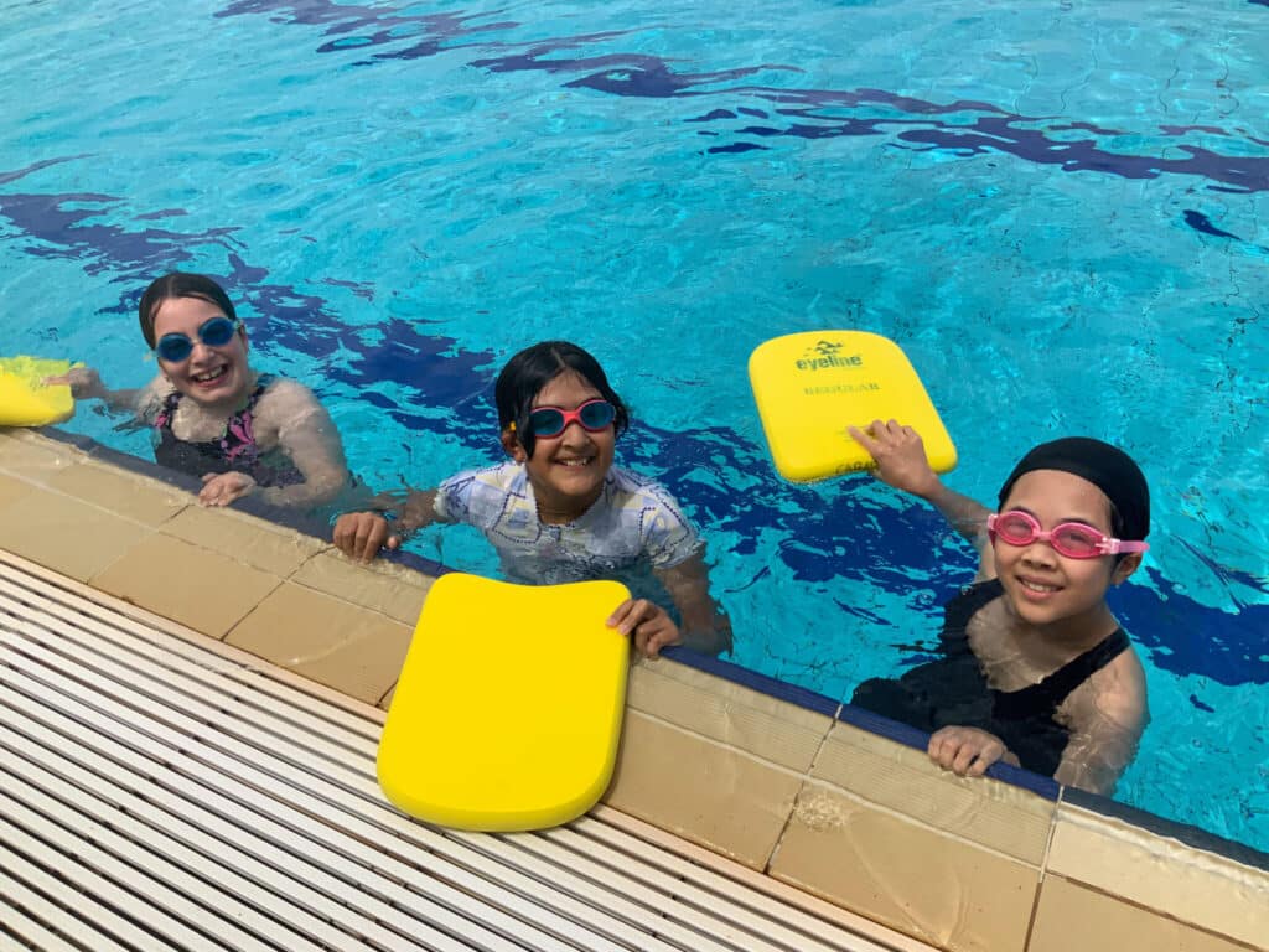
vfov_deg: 48.2
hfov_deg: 61.7
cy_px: 476
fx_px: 1063
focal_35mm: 29
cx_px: 634
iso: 16
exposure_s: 1/3000
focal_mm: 3
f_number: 1.8
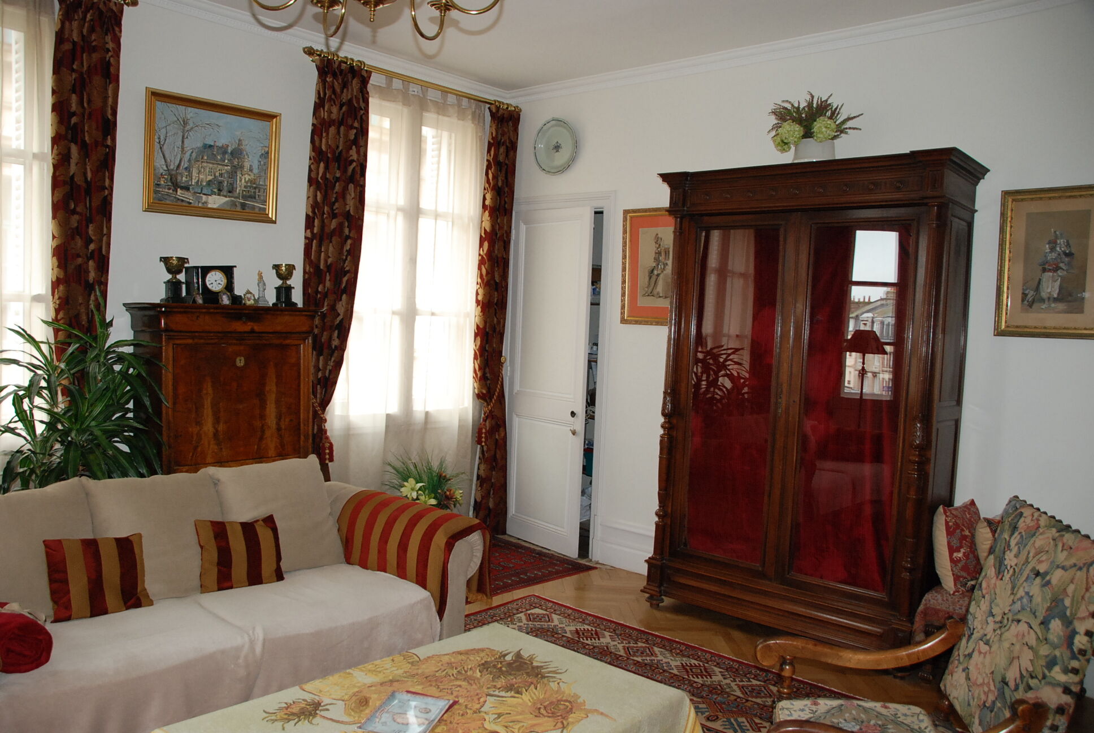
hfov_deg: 67.3
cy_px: 366
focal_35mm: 27
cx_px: 547
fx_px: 821
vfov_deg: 48.0
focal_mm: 18
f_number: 4.5
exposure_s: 1/60
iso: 640
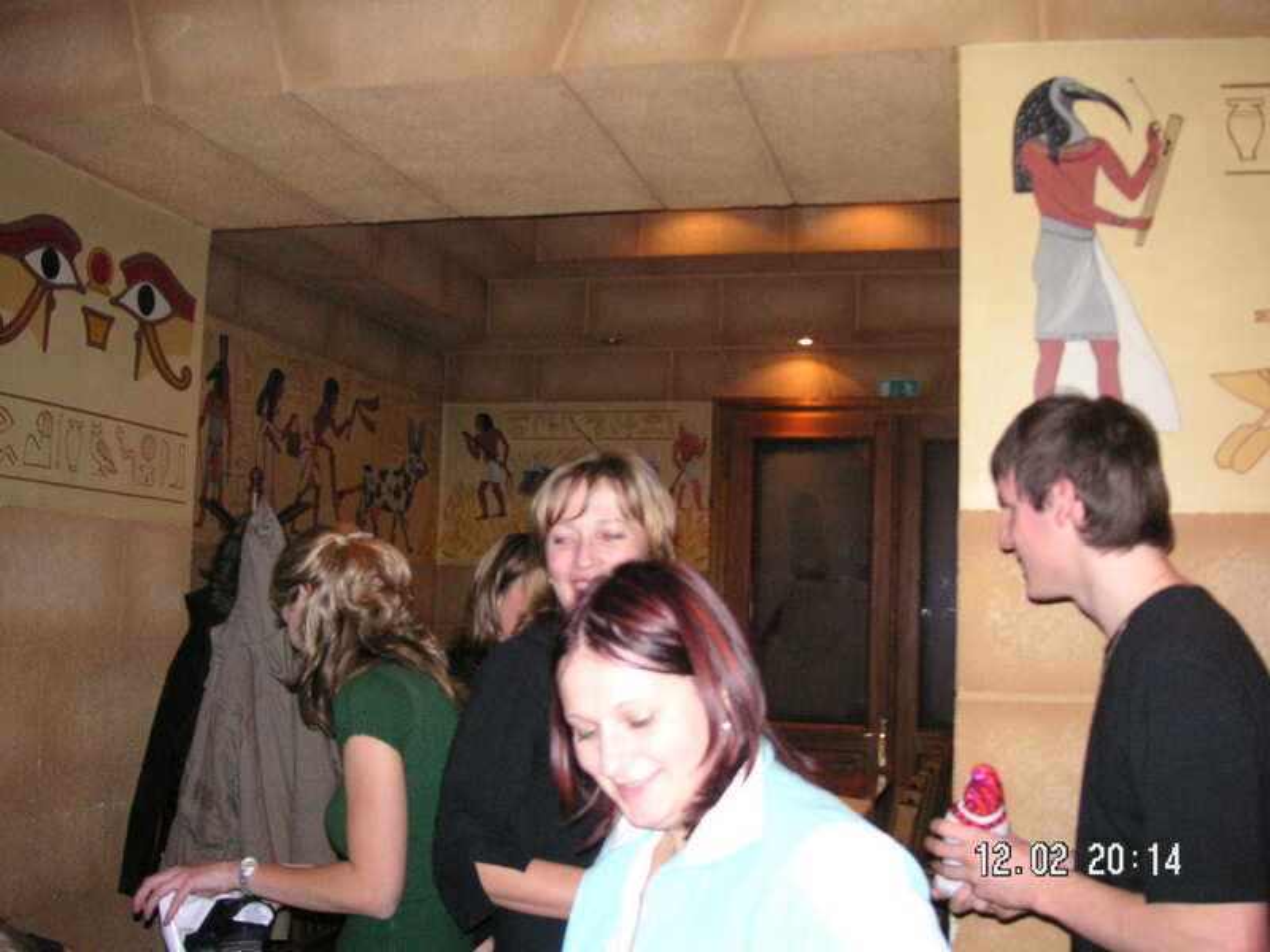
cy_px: 476
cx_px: 635
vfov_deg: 38.7
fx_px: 1357
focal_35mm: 37
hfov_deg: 50.1
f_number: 2.8
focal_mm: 6.1
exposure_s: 1/45
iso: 160
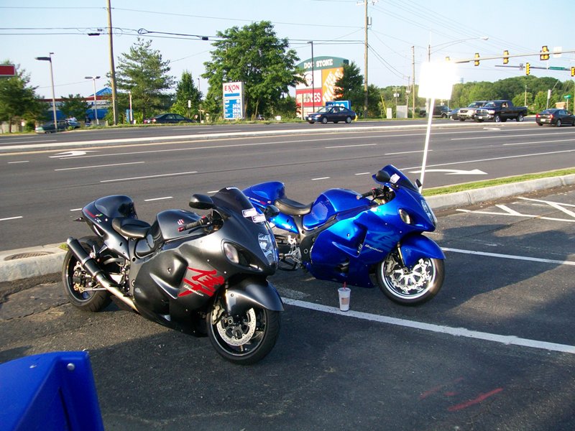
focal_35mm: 36
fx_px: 598
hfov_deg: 51.4
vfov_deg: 39.7
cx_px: 288
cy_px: 216
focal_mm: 6
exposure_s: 1/320
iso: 64
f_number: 2.7
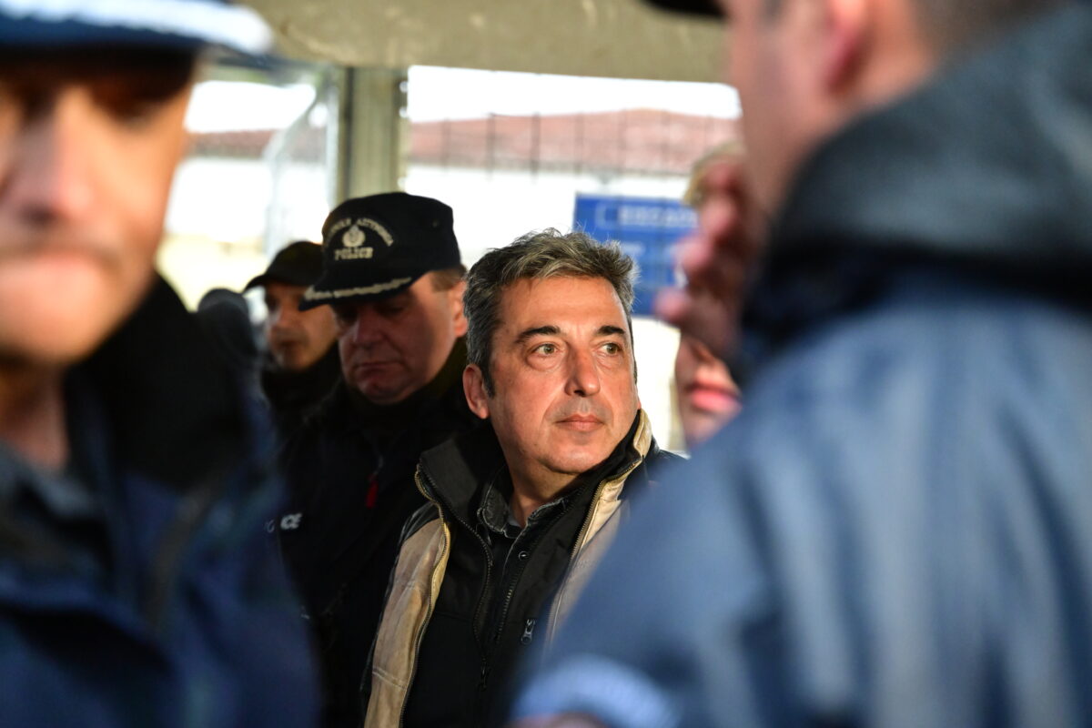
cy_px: 364
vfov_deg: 18.2
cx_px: 546
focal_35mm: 75
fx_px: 2275
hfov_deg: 27.0
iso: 8000
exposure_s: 1/160
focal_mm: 75
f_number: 3.2
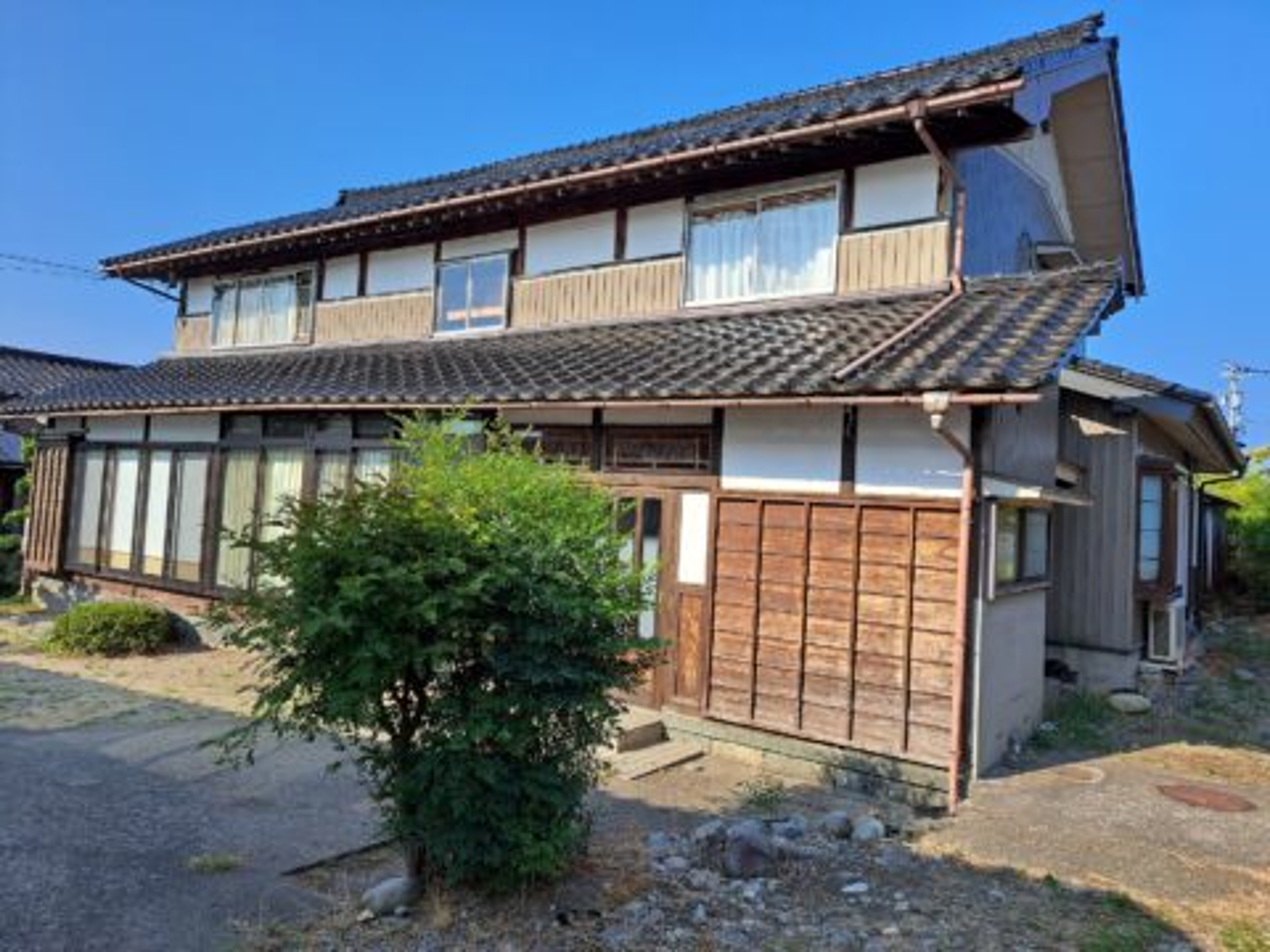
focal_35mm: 24
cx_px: 635
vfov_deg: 56.8
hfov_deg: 71.6
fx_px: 881
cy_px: 476
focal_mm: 5.23
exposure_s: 1/1250
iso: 50
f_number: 1.8
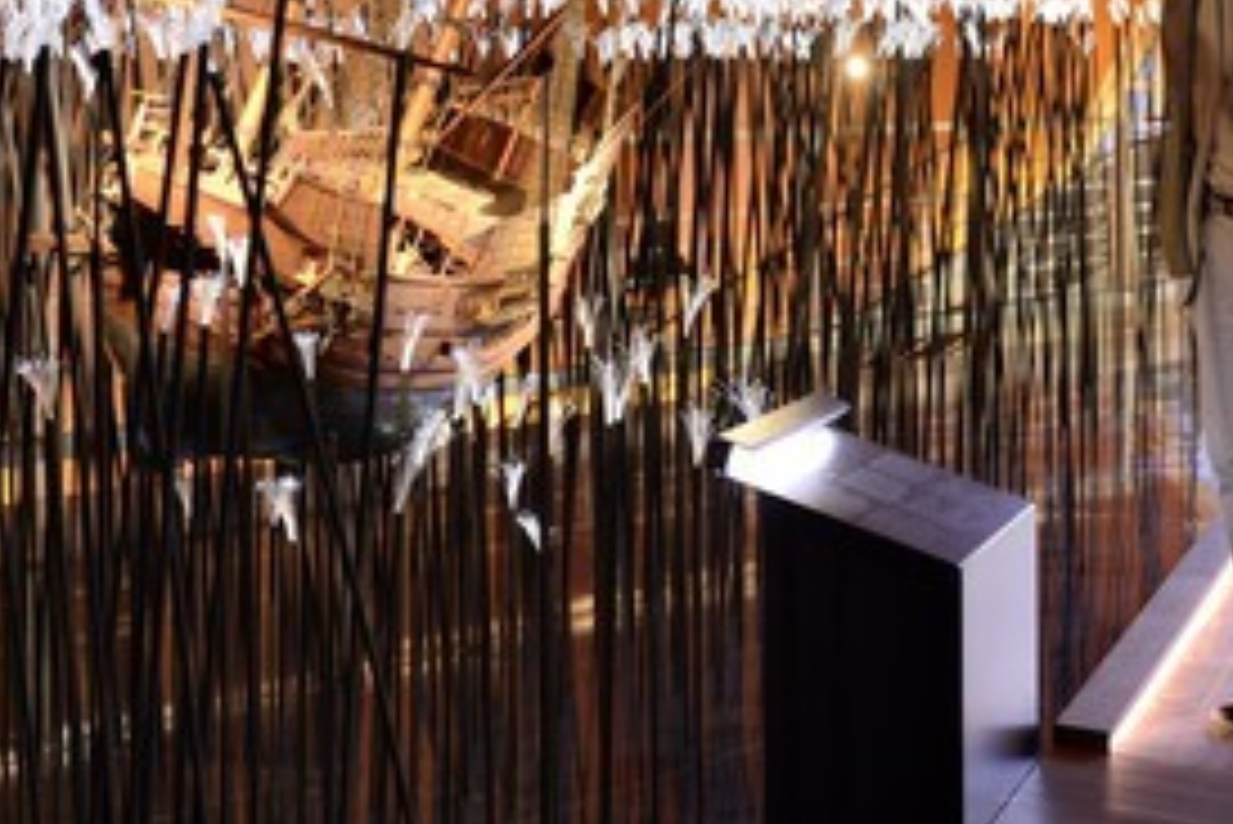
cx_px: 774
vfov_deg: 14.4
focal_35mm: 95
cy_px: 248
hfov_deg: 21.4
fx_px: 3255
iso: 800
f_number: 6.3
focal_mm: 62
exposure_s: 1/1.25
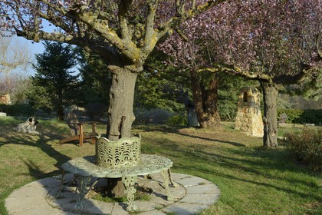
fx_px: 322
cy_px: 108
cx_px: 161
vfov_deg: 36.9
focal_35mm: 36
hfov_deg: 53.1
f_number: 11
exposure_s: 1/160
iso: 200
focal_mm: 36
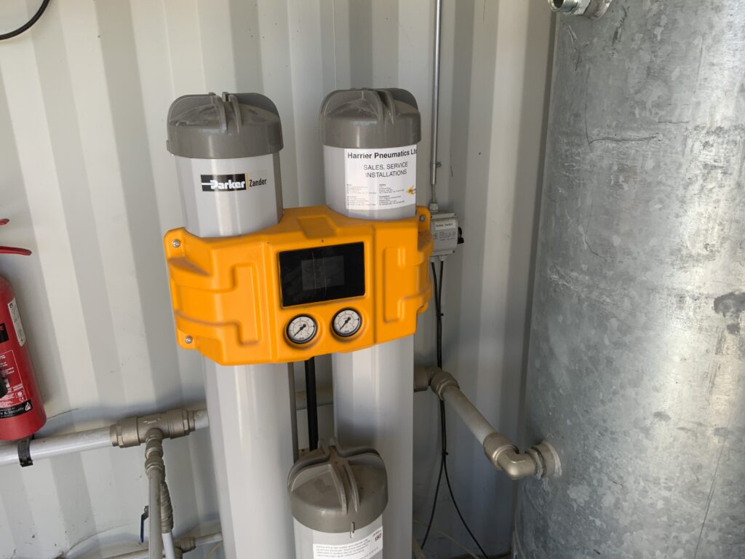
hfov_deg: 61.7
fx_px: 624
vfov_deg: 48.2
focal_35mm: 29
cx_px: 372
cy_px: 280
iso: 16
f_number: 1.8
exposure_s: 1/178
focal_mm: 3
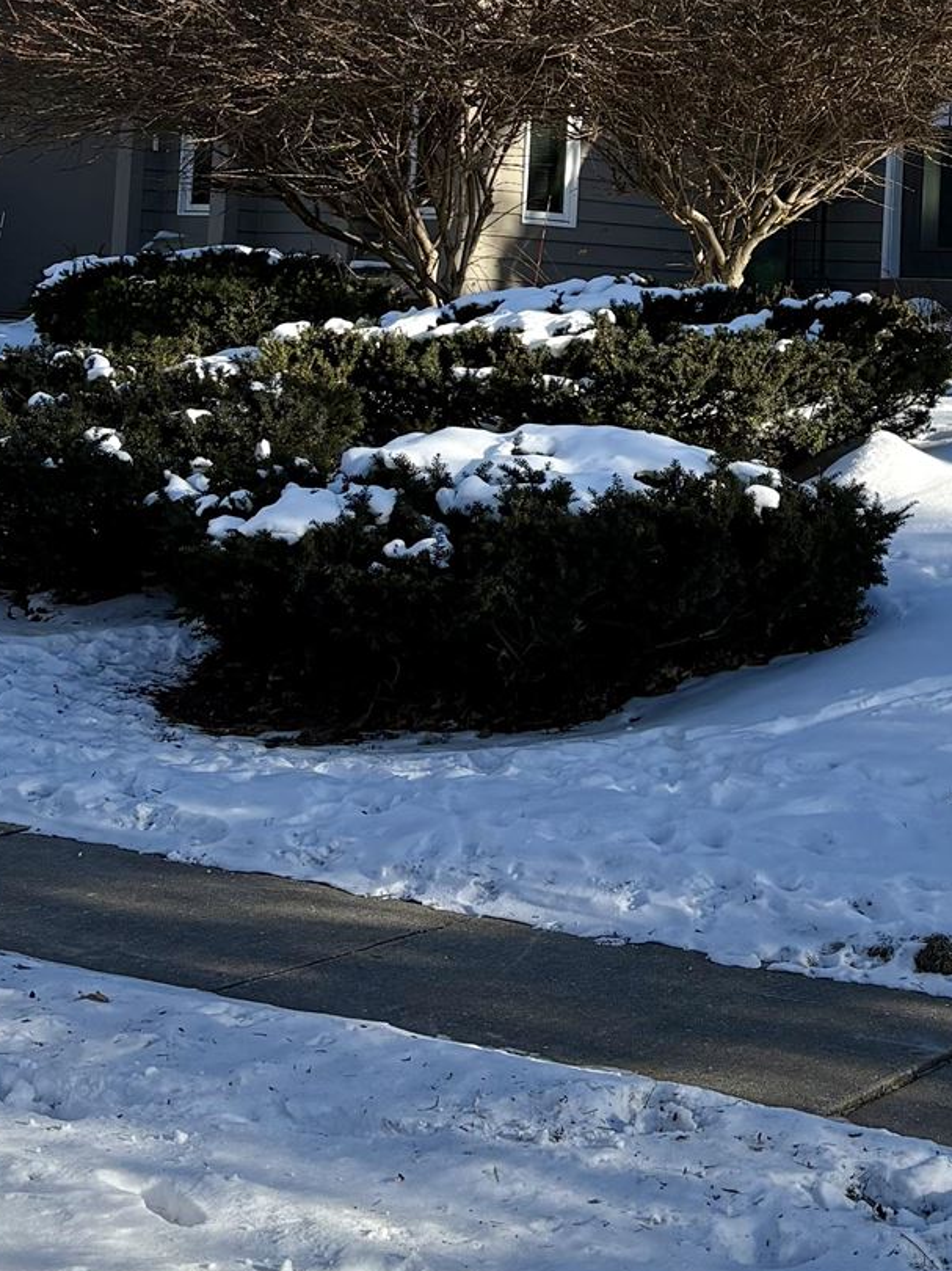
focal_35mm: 74
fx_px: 2715
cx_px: 856
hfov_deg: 19.5
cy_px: 165
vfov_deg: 25.6
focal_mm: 5.96
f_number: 1.6
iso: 50
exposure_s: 1/2141
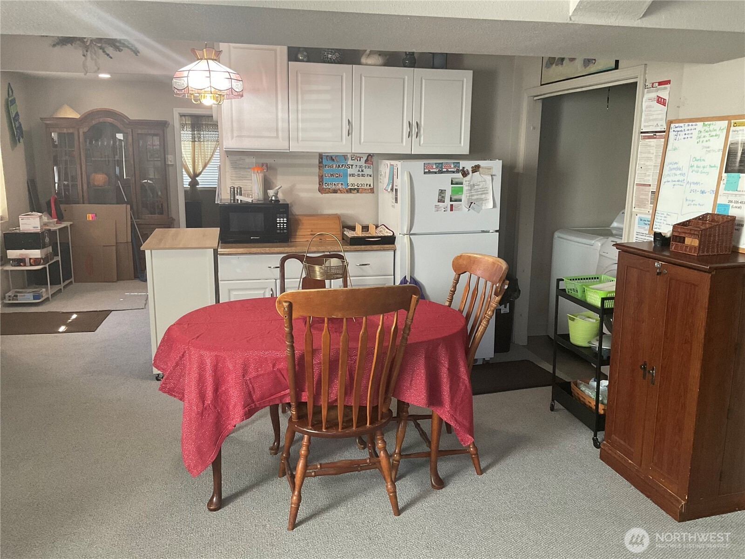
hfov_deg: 61.7
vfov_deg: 48.2
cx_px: 372
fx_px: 624
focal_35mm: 29
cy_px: 280
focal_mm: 3
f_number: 1.8
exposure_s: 1/60
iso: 125
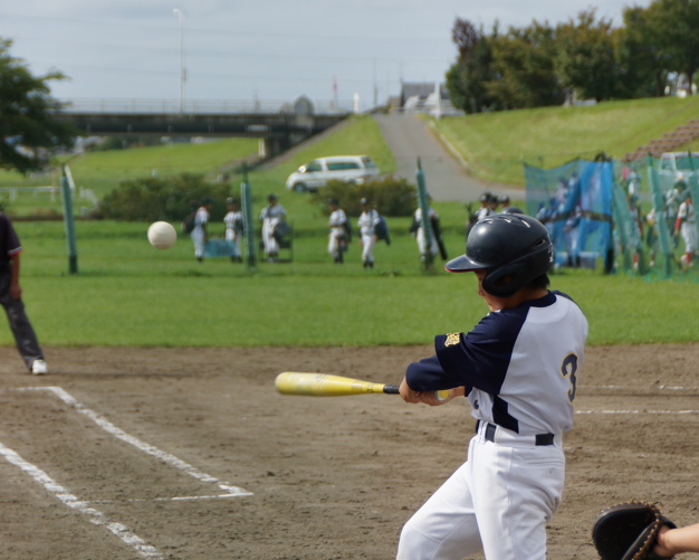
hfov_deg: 8.0
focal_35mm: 242
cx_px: 259
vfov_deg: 6.4
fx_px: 5002
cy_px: 321
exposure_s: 1/1000
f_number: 5.6
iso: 125
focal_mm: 105
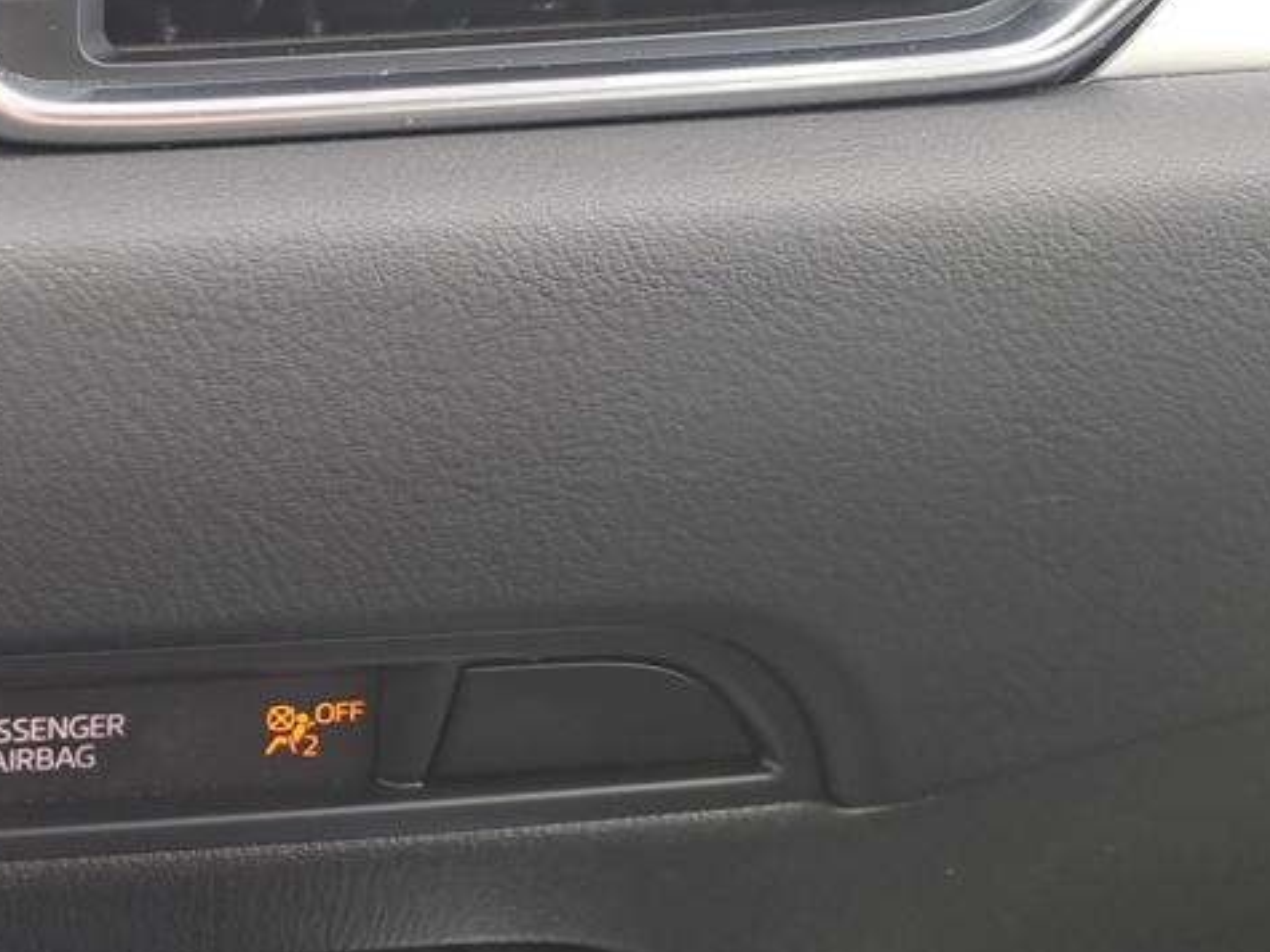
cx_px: -311
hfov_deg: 25.0
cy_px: 372
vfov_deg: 21.3
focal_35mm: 69
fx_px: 2531
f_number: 1.8
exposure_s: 1/50
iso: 50
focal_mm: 5.23
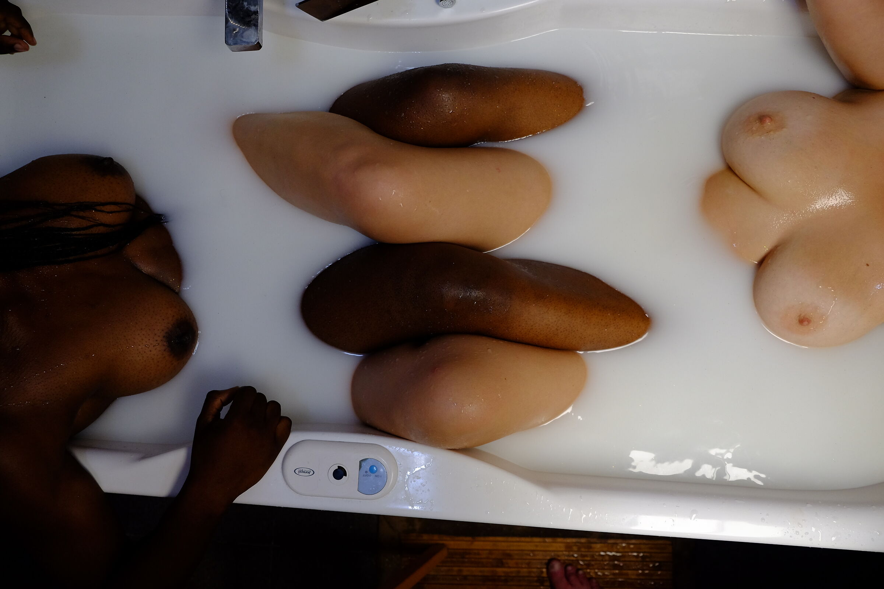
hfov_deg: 67.4
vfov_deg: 47.9
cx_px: 442
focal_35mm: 27
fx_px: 663
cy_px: 294
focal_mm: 18
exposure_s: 1/250
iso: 800
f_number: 2.8
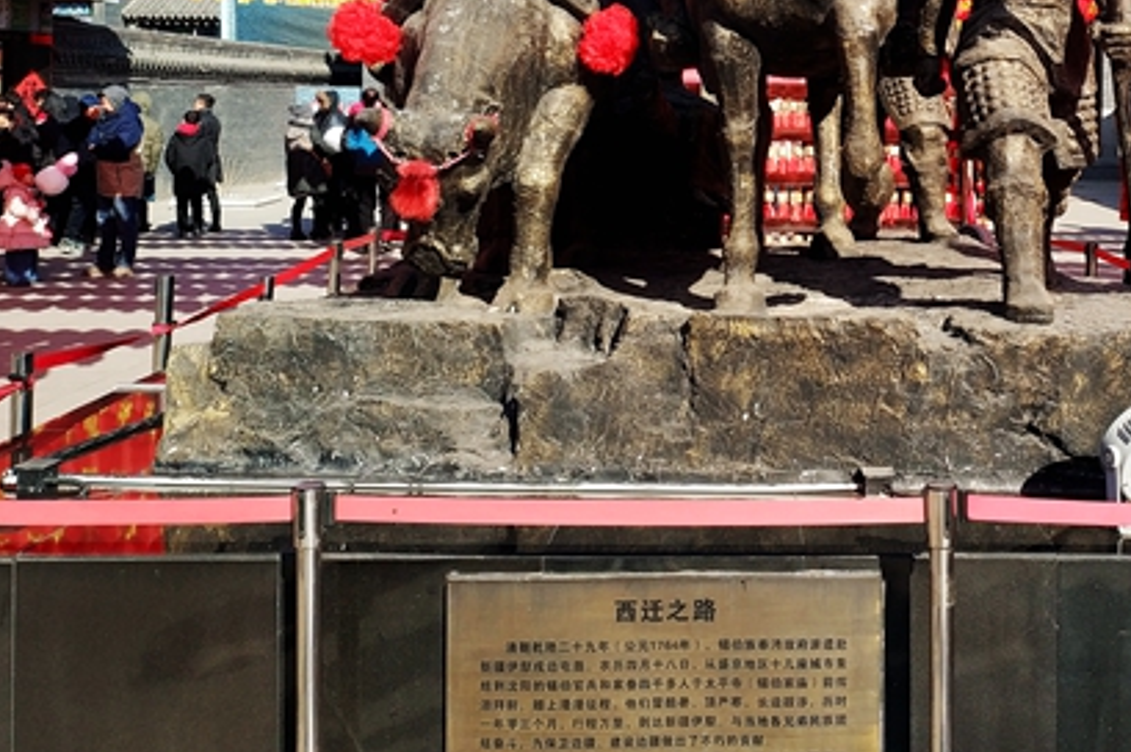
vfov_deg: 23.2
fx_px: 1789
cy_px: 93
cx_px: 796
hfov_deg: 34.6
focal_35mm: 57
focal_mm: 4.5
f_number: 2
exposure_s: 1/904
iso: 100
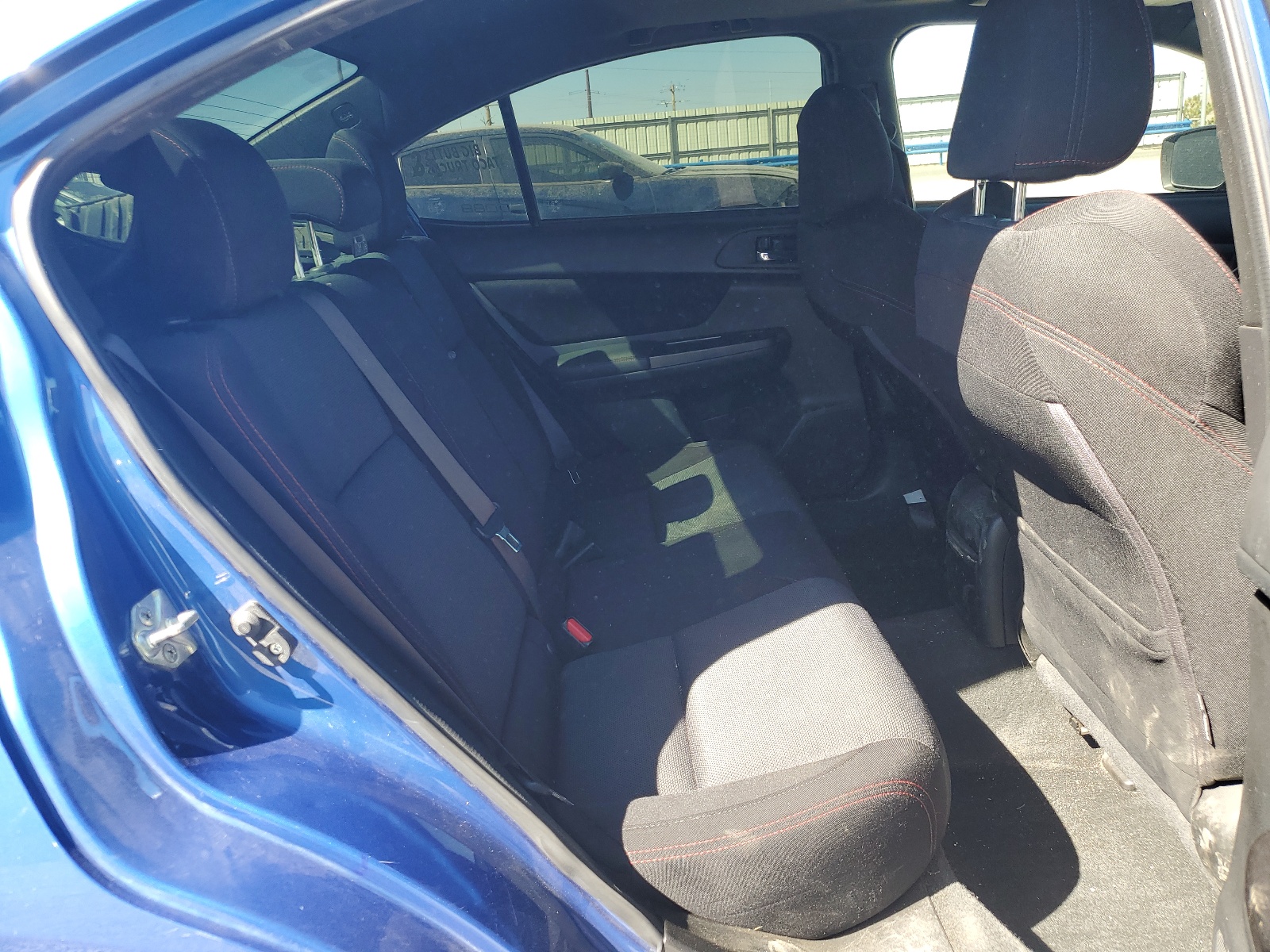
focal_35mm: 26
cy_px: 476
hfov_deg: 67.3
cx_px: 635
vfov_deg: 53.1
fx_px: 954
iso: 50
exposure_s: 1/256
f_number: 1.5
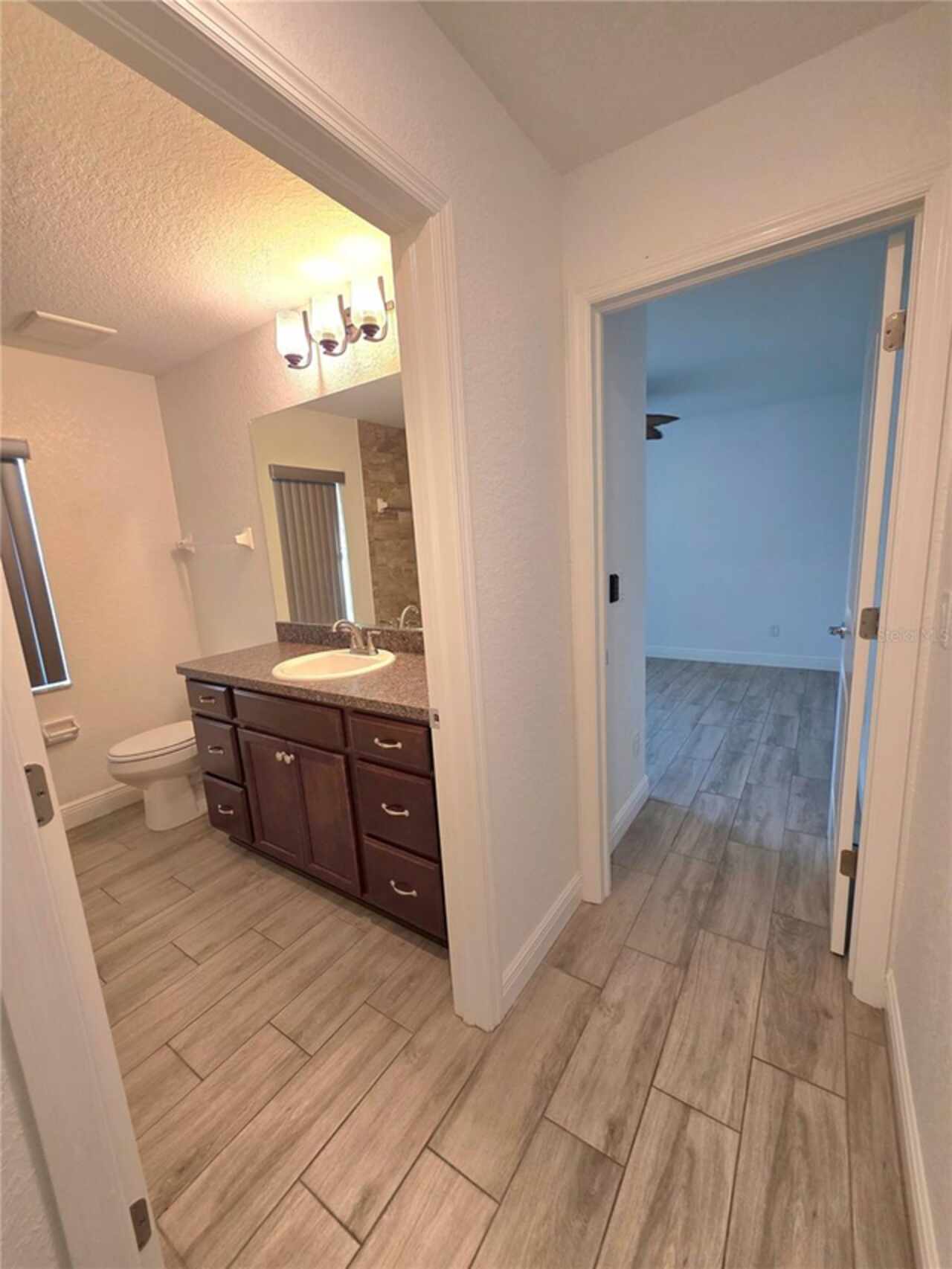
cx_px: 476
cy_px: 634
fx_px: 477
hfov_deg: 89.9
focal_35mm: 13
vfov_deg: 106.2
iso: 160
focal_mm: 2.2
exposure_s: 1/120
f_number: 1.9
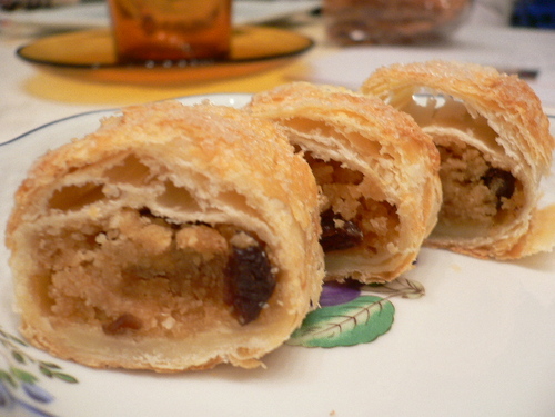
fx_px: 561
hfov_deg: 52.6
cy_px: 208
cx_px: 278
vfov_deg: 40.7
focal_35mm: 35
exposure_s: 1/13
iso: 150
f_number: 2.8
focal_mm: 5.8
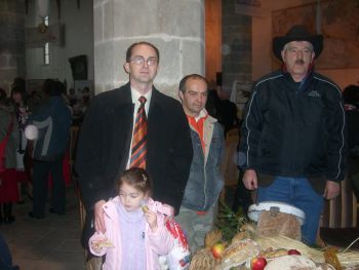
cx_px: 180
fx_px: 394
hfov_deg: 48.9
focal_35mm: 38
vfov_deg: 37.8
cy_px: 135
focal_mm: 6.2
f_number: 2.7
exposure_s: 1/60
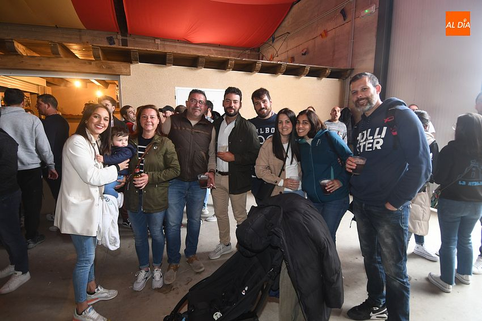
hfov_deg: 90.0
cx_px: 241
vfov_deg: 67.3
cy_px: 160
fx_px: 241
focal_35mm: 18
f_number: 4
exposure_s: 1/30
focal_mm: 12
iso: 1000
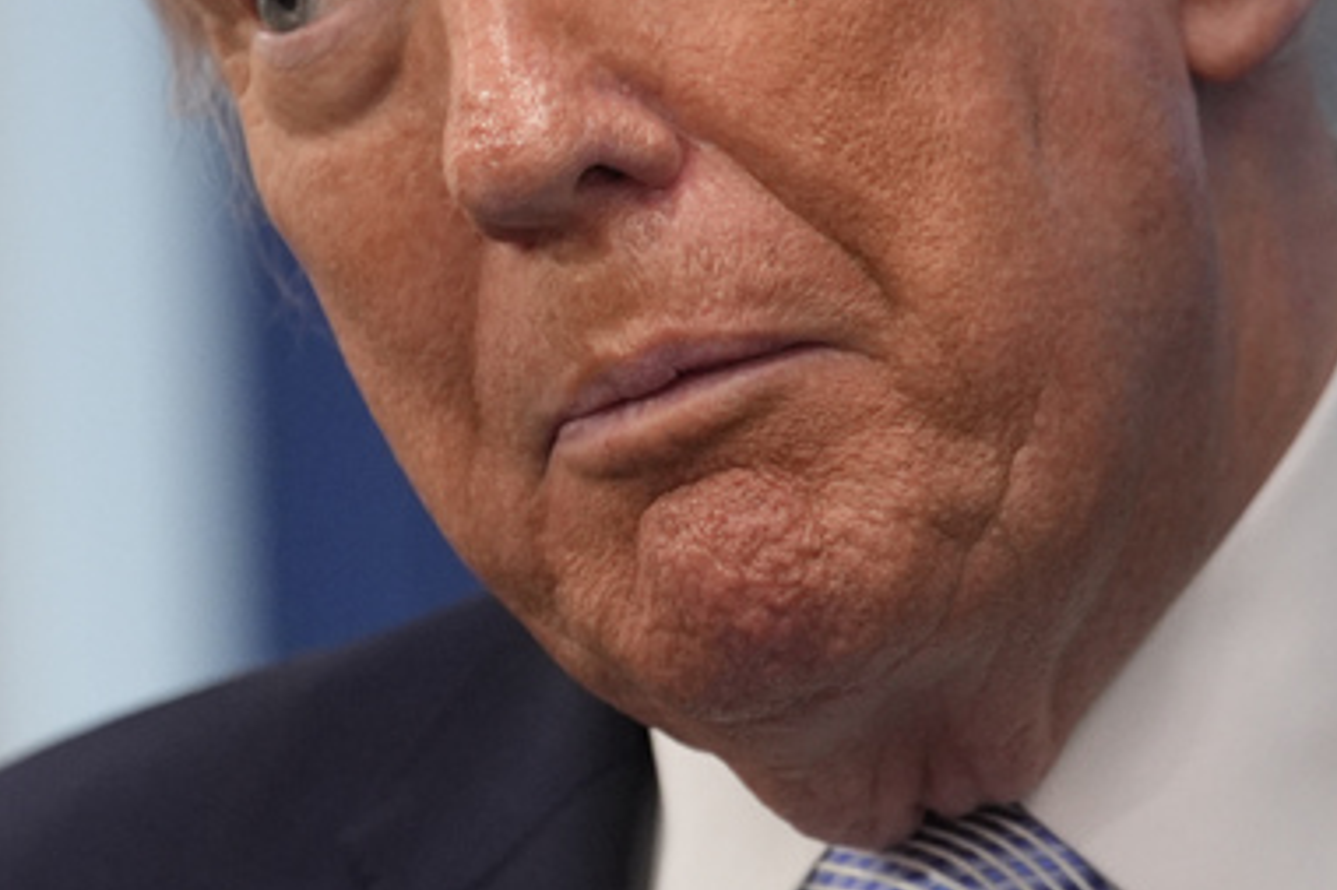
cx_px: 616
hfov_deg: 3.7
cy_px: 157
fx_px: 20528
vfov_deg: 2.5
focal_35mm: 553
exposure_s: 1/250
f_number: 3.5
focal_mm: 164
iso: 2500
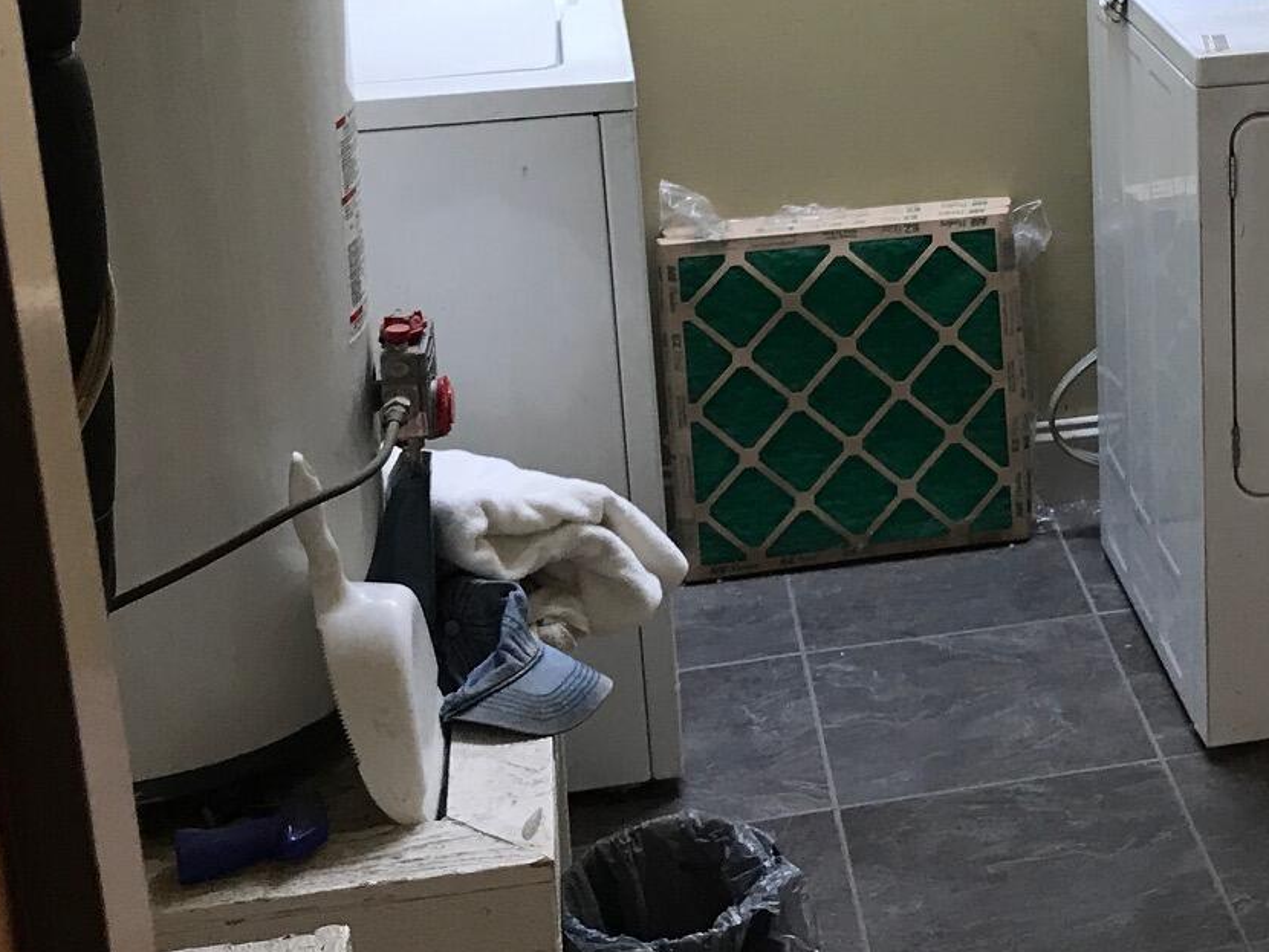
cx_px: 1281
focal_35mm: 68
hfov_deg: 26.9
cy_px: 115
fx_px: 2494
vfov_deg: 21.2
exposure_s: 1/24
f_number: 1.8
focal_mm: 3.99
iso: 40
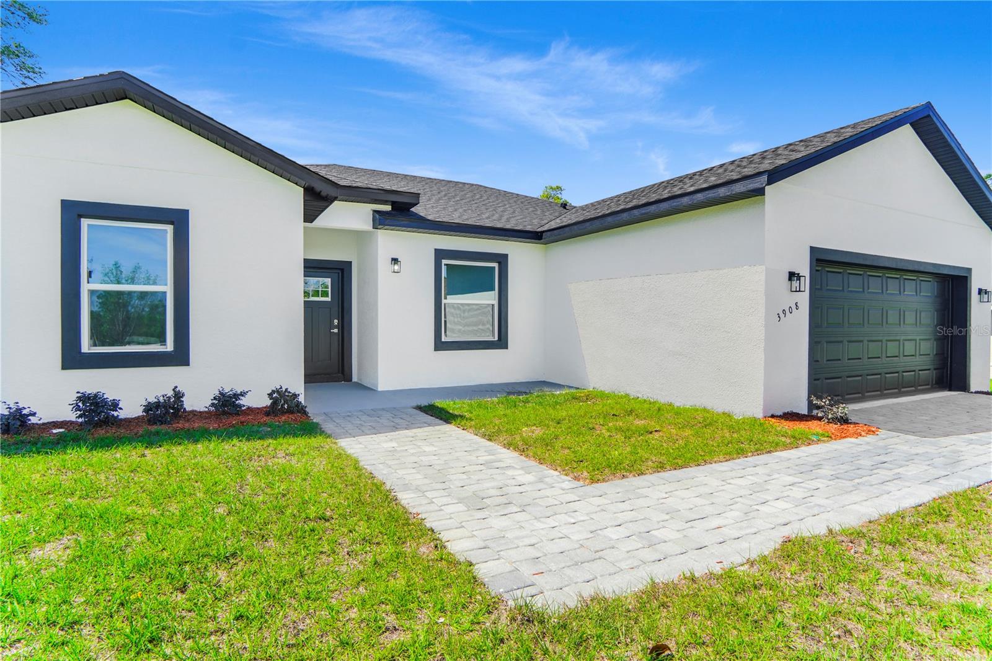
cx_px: 496
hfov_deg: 90.0
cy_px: 330
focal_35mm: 18
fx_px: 496
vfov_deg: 67.4
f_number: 6.3
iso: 100
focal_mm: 12
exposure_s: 1/320
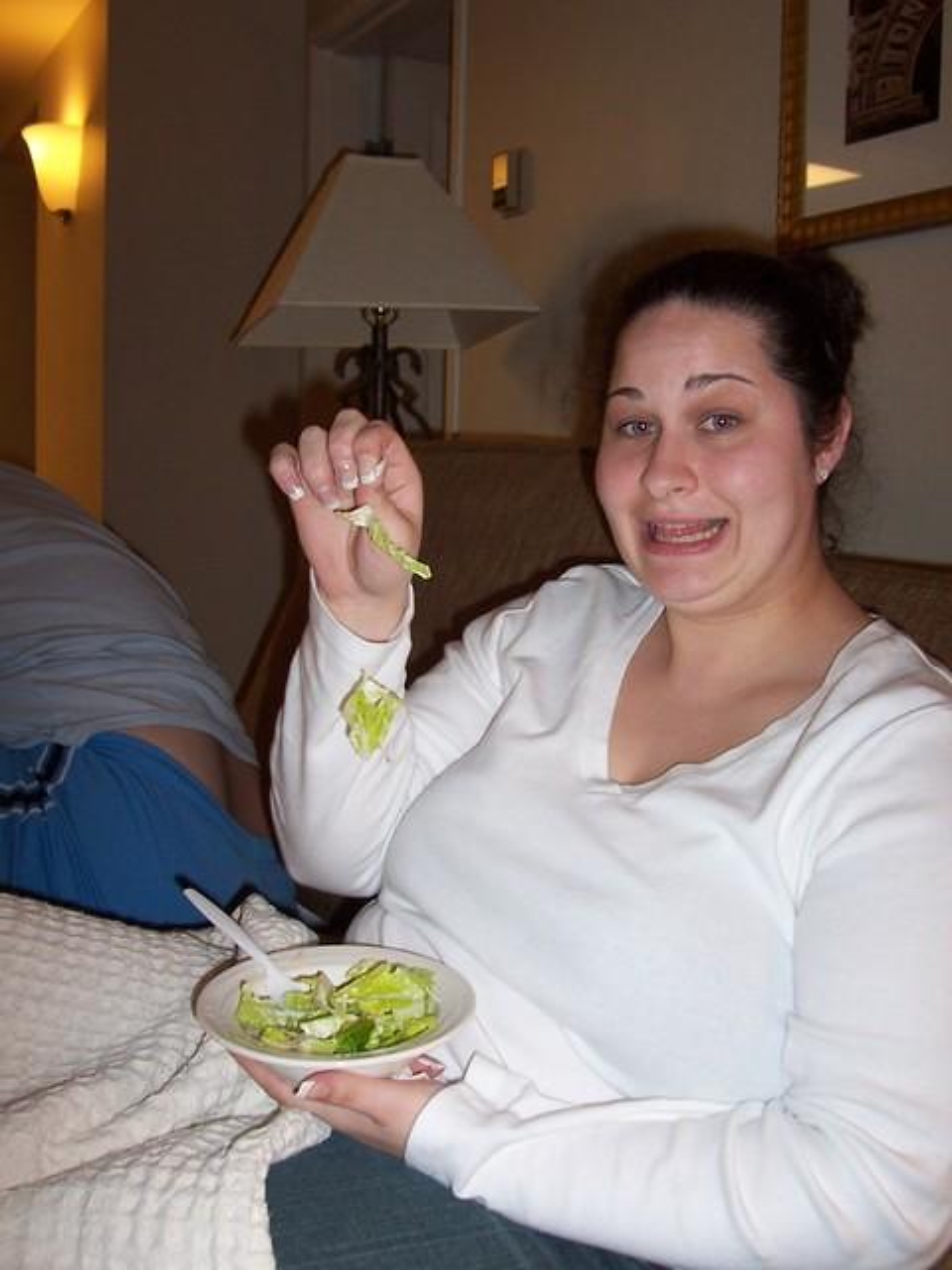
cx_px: 476
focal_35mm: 37
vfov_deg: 50.1
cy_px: 635
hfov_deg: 38.7
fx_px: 1357
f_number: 2.8
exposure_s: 1/60
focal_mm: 5.6
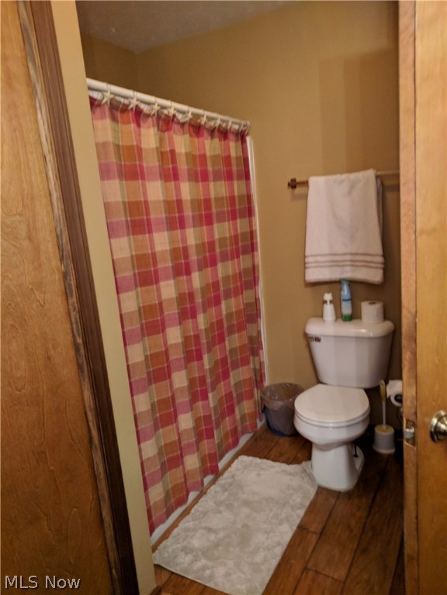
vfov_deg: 67.3
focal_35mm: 26
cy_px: 298
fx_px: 448
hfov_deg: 53.1
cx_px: 224
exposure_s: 1/40
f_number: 2
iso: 431
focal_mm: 4.67
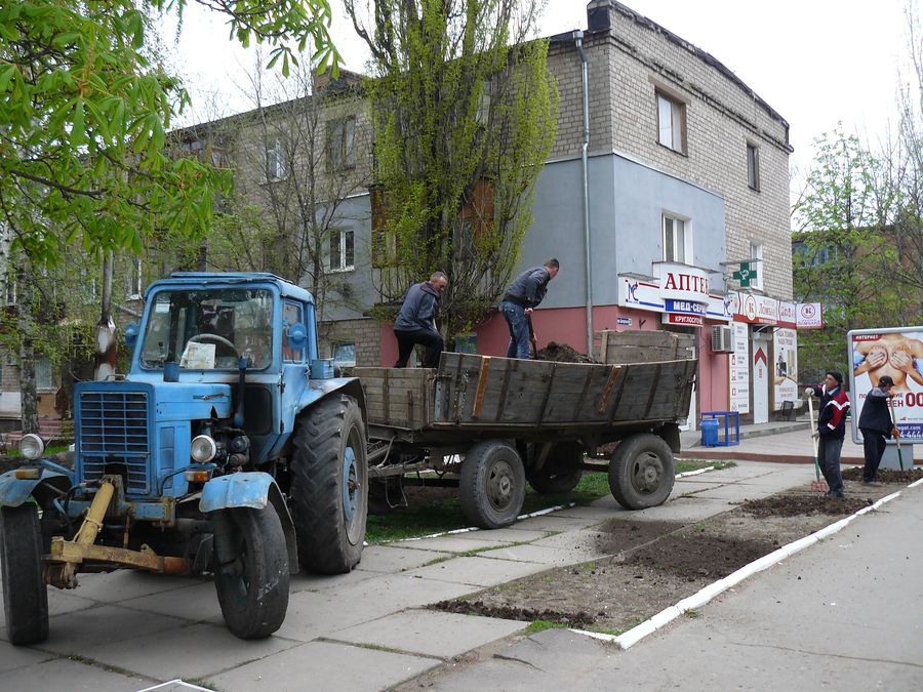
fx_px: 960
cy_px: 346
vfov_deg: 39.7
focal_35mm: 36
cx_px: 462
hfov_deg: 51.4
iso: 100
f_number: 2.8
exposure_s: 1/100
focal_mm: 6
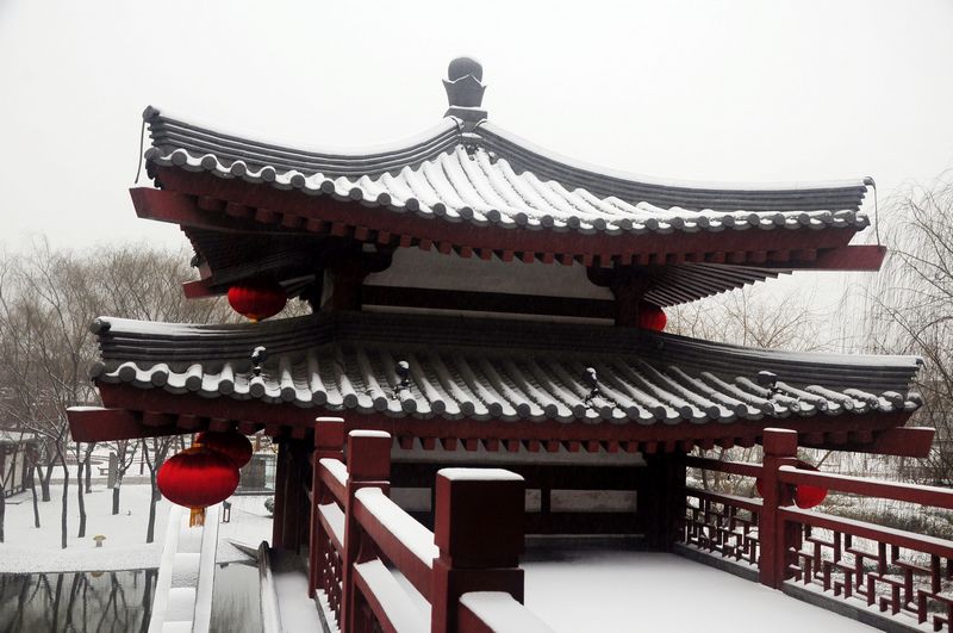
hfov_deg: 53.2
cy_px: 316
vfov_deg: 36.8
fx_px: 952
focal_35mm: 36
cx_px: 476
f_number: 8
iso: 400
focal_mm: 24
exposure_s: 1/50
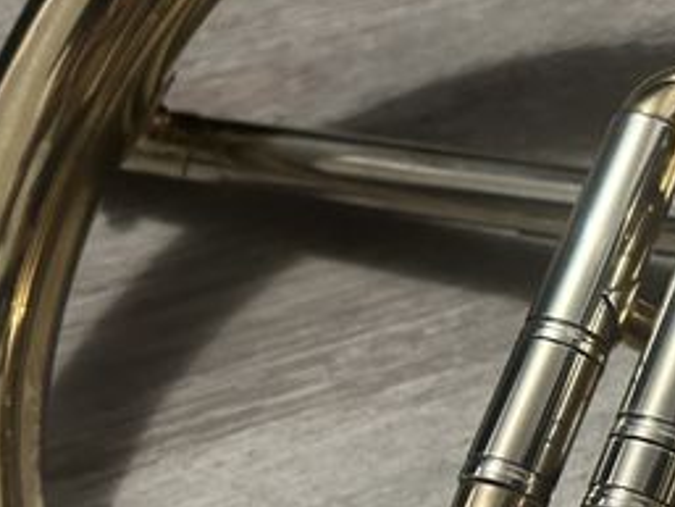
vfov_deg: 18.1
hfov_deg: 20.8
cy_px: 376
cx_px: 988
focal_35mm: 81
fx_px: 1580
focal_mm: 5.7
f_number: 1.5
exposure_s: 1/33
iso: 400
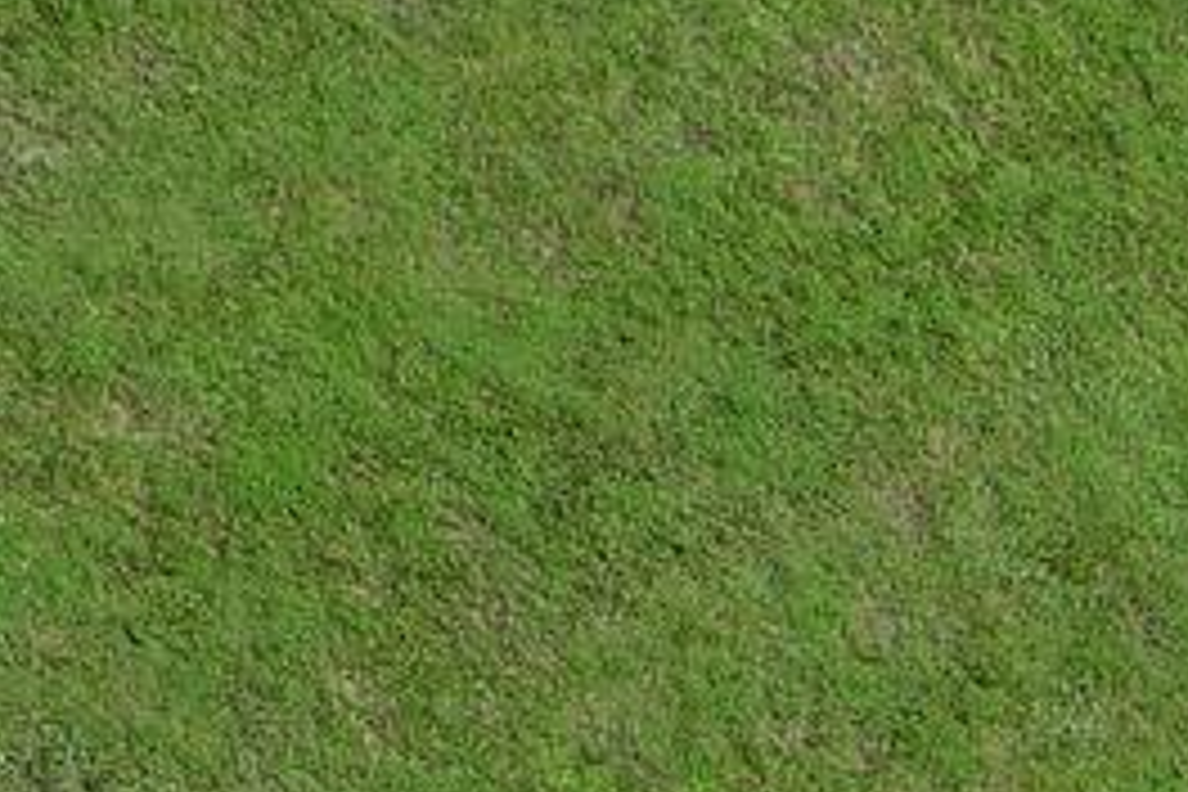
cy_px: -1267
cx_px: -3177
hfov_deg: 7.3
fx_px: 7424
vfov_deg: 5.8
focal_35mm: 225
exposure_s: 1/600
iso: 100
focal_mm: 10.57
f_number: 2.8
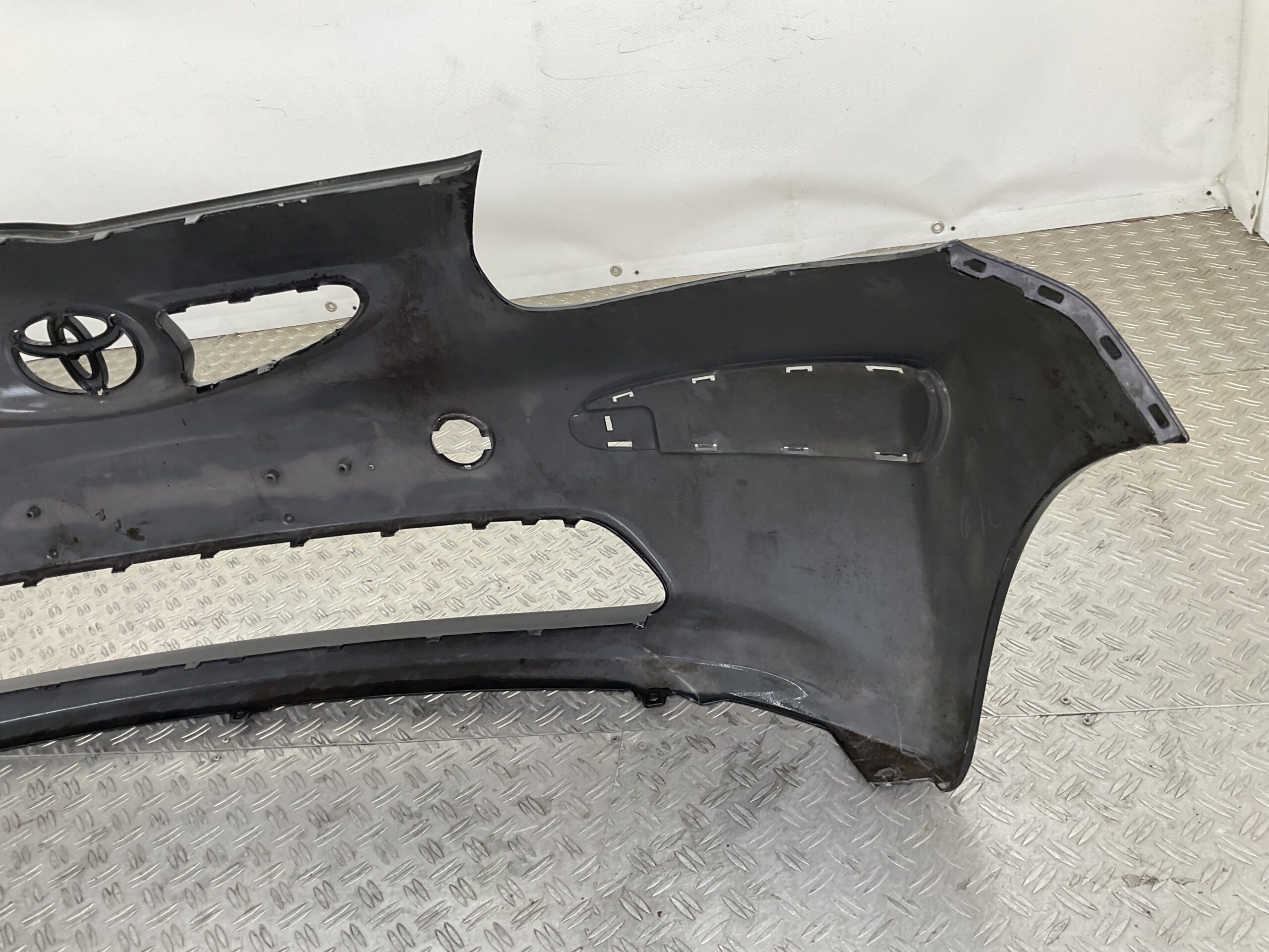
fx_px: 1063
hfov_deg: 61.7
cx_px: 634
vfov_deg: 48.2
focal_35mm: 29
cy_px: 476
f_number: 1.8
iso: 32
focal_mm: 3
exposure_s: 1/120
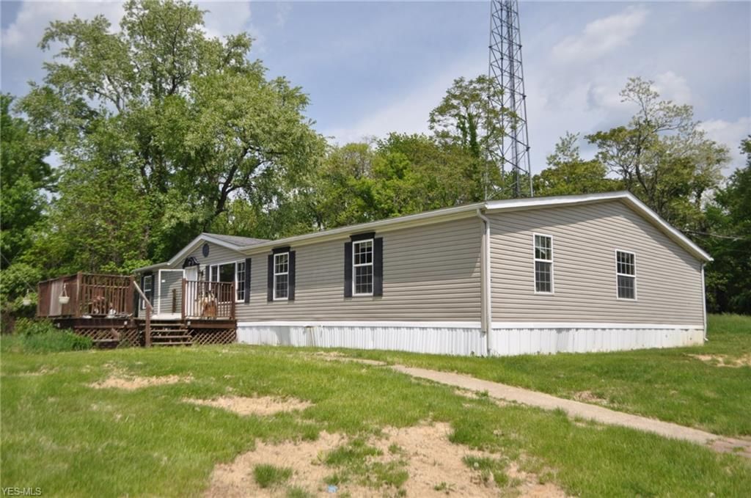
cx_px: 376
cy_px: 249
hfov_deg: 67.5
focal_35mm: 27
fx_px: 562
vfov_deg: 47.8
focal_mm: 18
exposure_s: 1/2500
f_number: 3.5
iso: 200
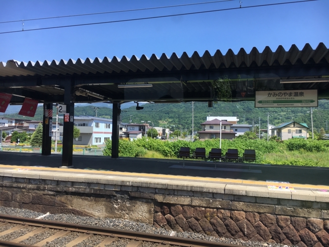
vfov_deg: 48.2
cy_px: 124
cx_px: 164
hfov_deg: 61.7
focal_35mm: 29
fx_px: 276
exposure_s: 1/561
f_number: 2.2
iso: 25
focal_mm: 4.15
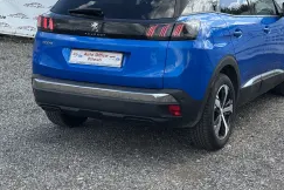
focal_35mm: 74
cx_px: 159
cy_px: 59
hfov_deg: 27.3
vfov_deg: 18.4
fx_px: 584
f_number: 1.78
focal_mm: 6.76
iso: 64
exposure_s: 1/1312
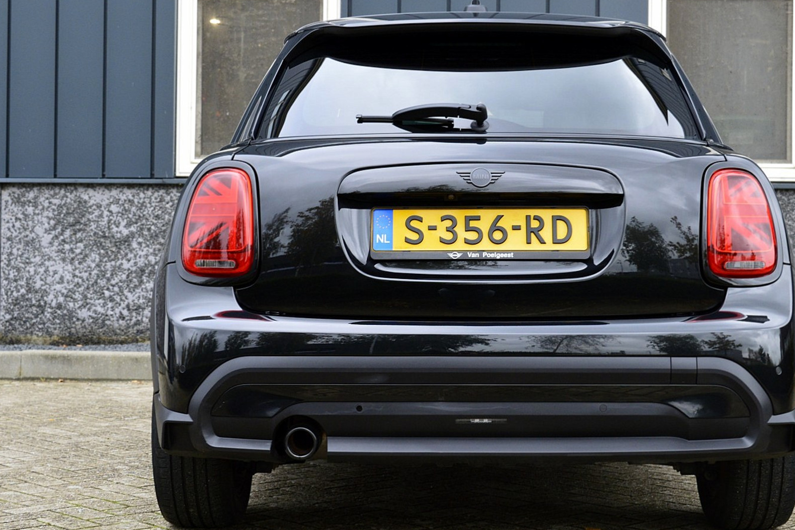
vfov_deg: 19.7
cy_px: 266
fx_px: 1523
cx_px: 446
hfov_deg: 29.2
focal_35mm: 69
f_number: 7.1
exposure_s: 1/60
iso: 800
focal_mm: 38
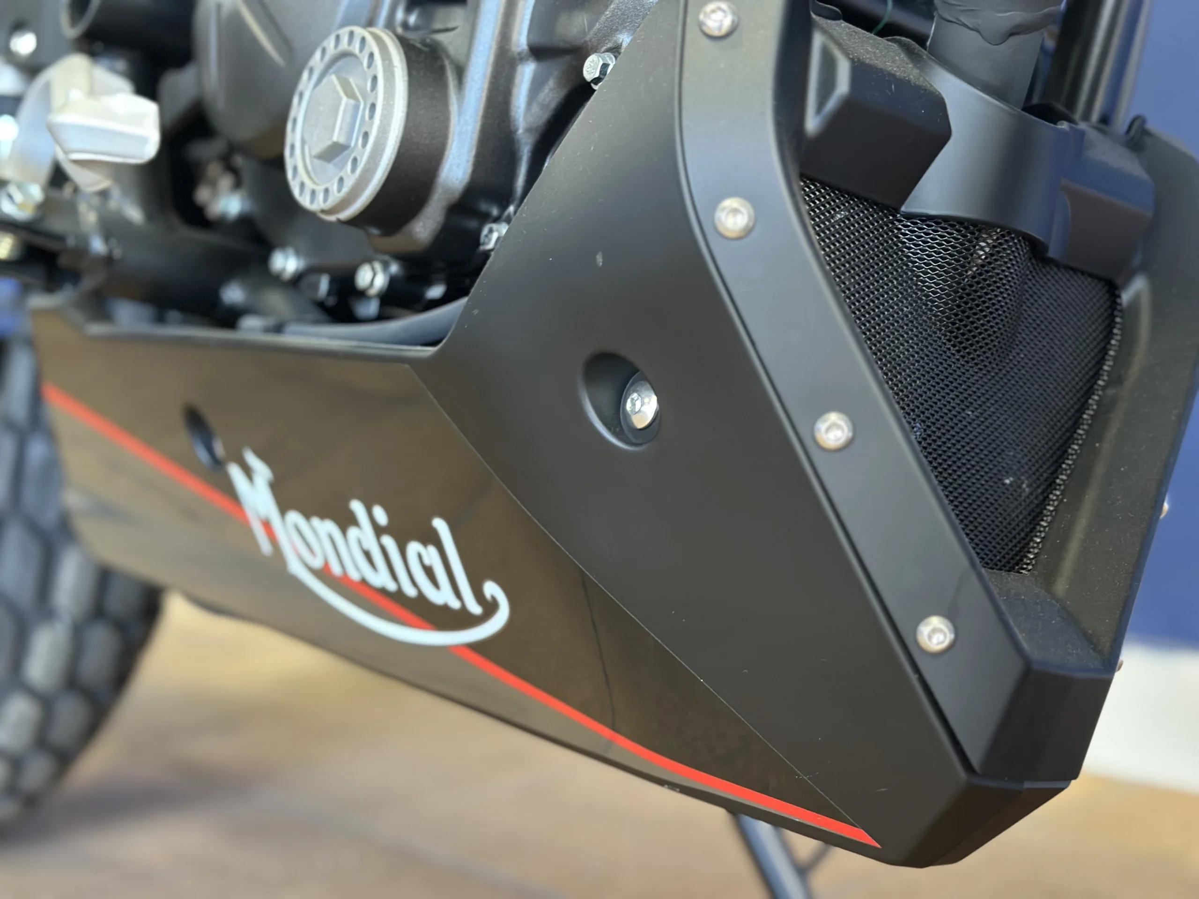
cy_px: 450
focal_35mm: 48
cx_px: 600
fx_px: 1663
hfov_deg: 39.7
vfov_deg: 30.3
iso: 400
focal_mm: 6.86
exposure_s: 1/33
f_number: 1.78
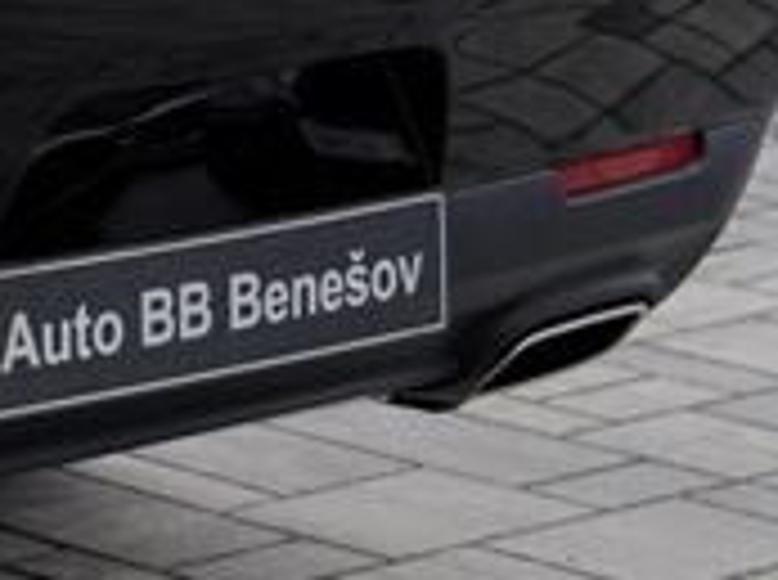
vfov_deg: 5.9
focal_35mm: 251
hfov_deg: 7.4
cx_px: -1124
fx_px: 5630
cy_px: -187
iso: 100
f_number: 3.5
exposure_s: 1/80
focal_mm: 44
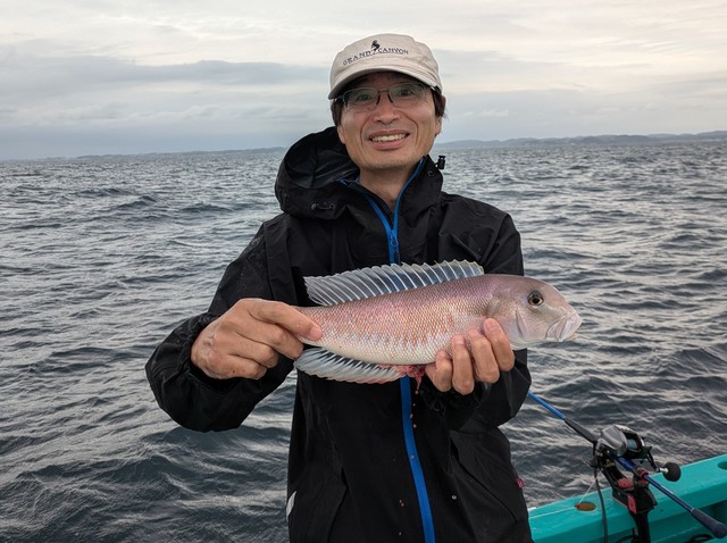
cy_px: 272
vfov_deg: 54.8
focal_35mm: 25
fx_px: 524
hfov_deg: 69.5
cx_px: 364
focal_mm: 5.43
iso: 52
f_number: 1.89
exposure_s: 1/1030
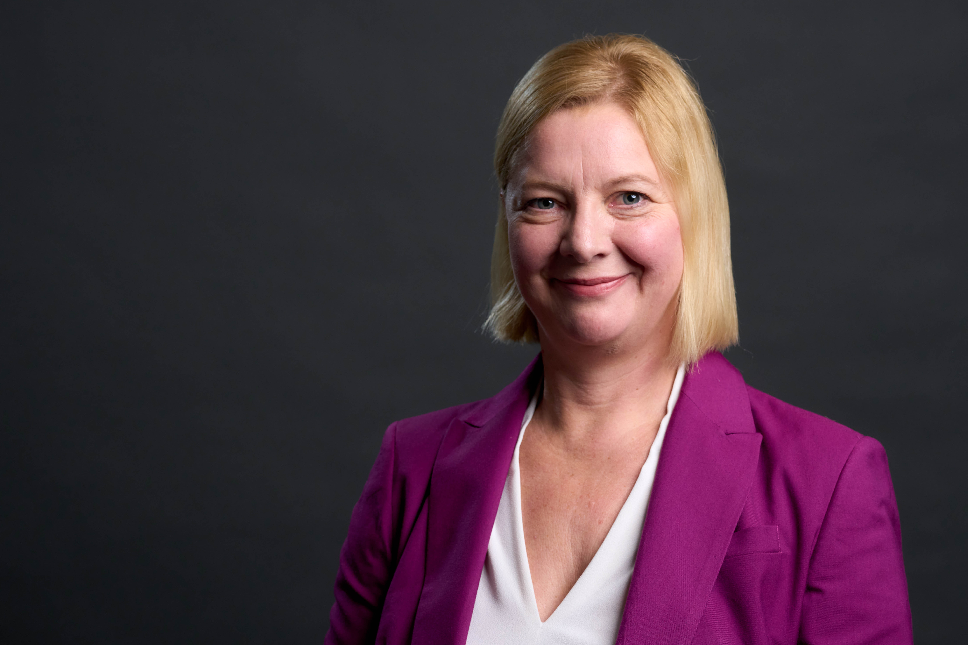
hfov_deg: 18.7
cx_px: 568
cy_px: 334
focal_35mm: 109
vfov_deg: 12.6
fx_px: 2931
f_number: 5.6
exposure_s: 1/200
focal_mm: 85
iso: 640
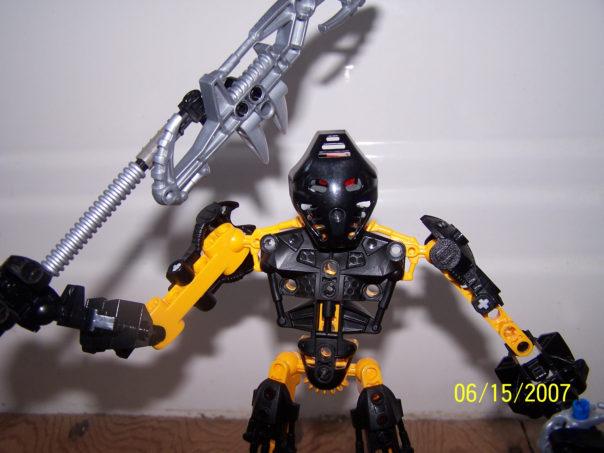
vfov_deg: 37.7
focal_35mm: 38
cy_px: 226
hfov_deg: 49.0
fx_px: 663
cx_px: 302
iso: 80
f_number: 2.8
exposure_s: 1/60
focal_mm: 6.3
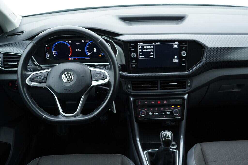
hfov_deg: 53.1
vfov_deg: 36.9
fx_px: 248
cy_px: 82
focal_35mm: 36
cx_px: 124
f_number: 2.8
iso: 200
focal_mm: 24
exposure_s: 1/40
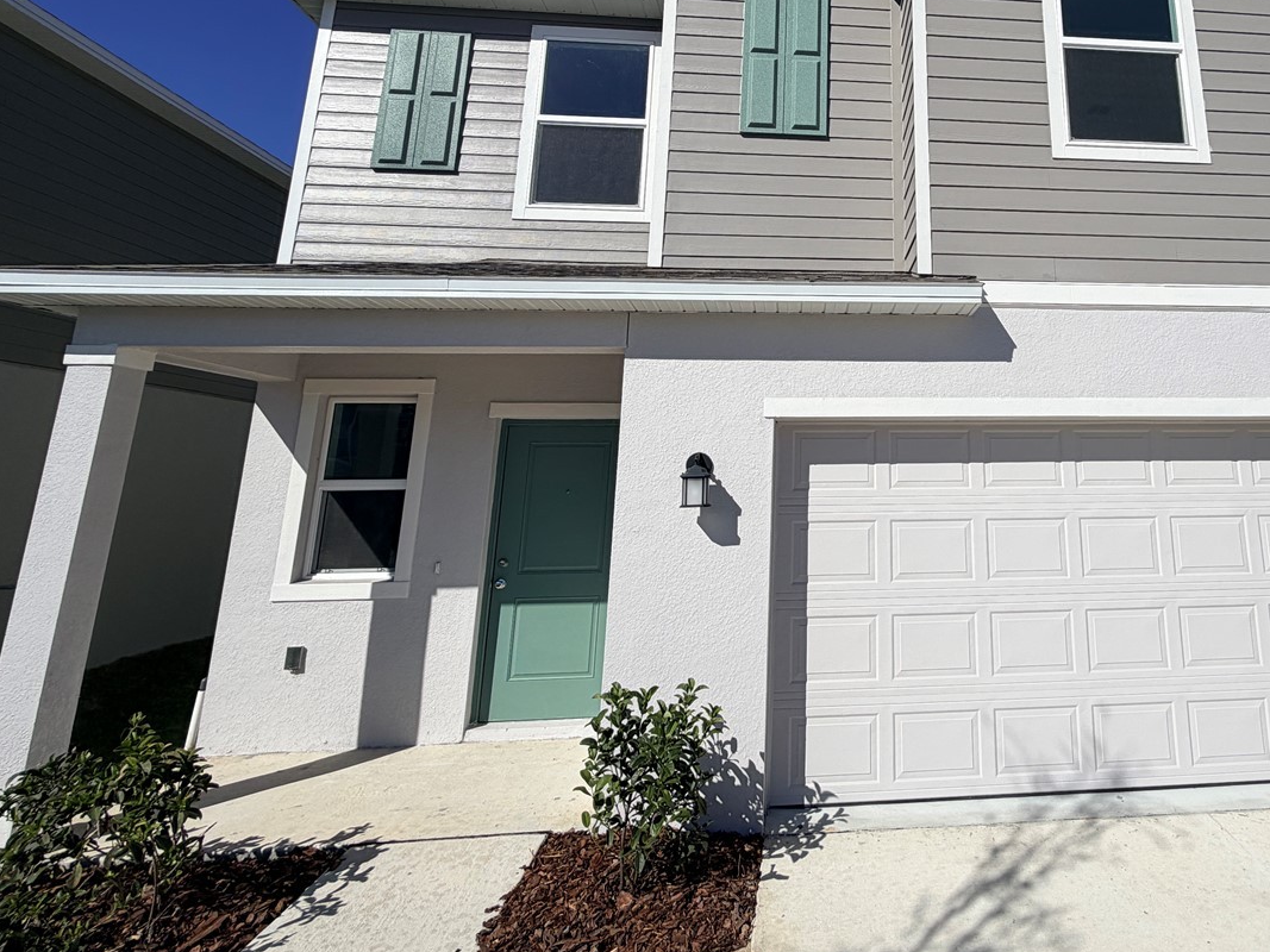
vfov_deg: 61.7
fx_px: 770
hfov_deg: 75.4
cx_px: 890
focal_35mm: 21
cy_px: 308
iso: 20
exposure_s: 1/2024
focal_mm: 2.22
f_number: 2.2
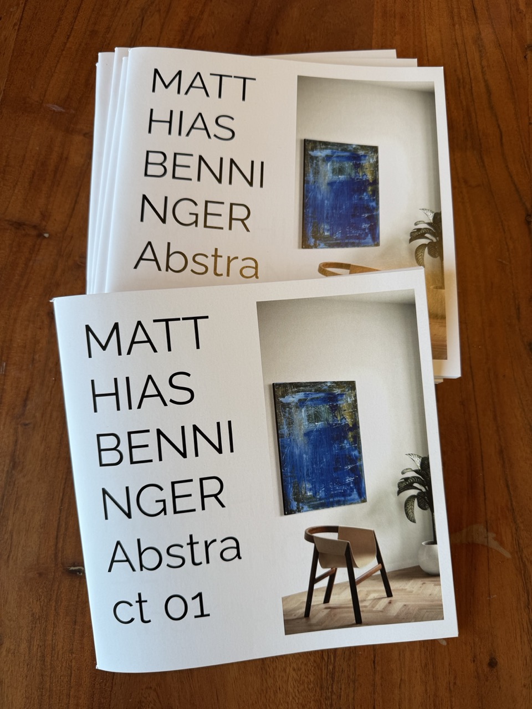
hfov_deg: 56.8
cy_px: 354
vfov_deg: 71.6
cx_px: 266
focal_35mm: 24
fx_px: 492
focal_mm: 6.76
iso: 80
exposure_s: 1/100
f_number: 1.78
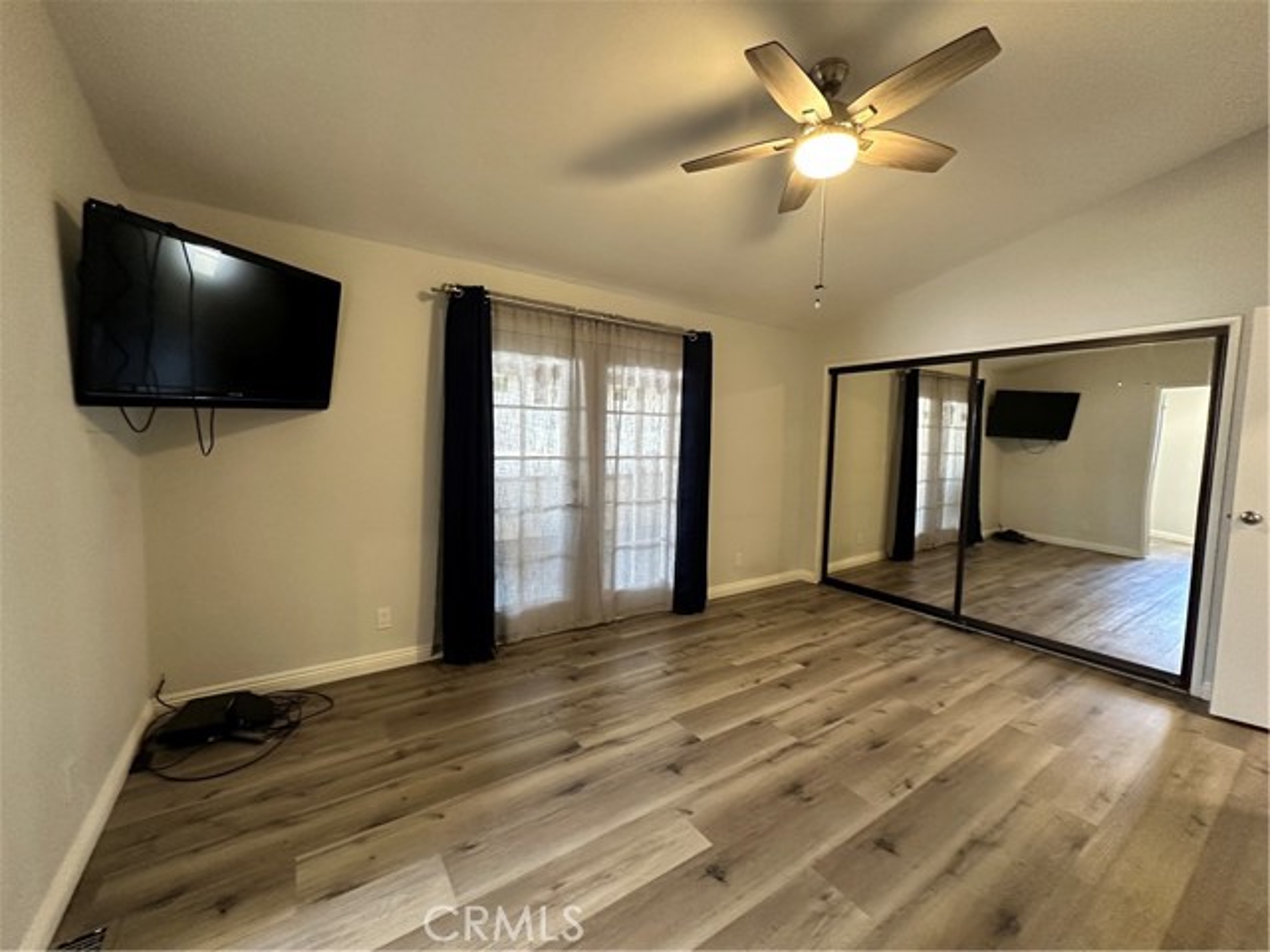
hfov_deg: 102.1
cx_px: 635
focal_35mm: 14
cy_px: 476
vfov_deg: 85.7
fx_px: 514
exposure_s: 1/60
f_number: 2.2
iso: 500
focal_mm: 2.22
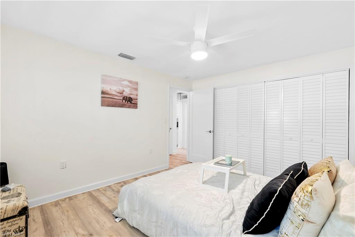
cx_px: 178
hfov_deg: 95.0
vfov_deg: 72.1
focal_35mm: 16
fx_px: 163
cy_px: 118
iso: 100
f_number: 9
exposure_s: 1/1.67
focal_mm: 16.5
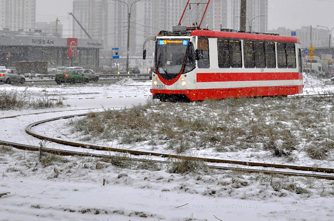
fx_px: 1111
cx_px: 224
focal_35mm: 120
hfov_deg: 17.0
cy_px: 6
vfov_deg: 11.3
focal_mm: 40
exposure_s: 1/250
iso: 400
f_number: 5.6
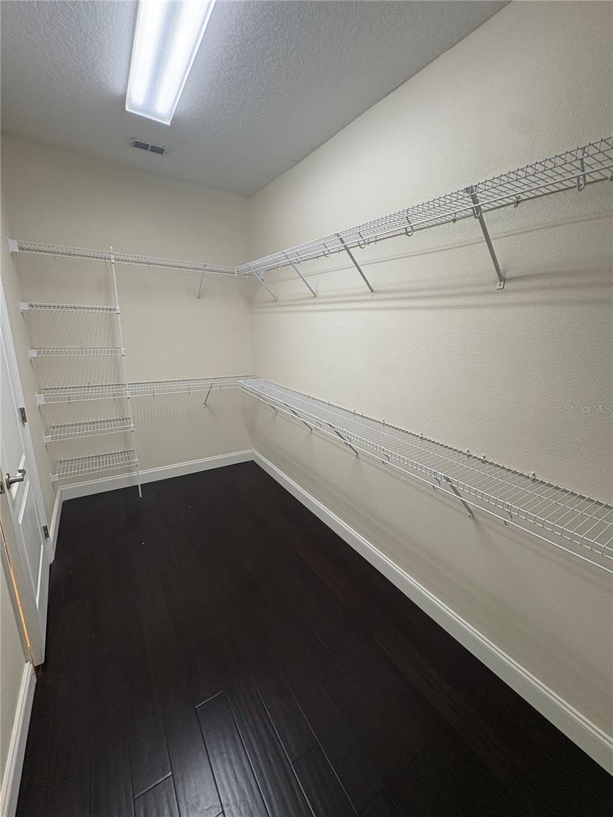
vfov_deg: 102.1
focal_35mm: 14
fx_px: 331
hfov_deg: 85.7
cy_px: 408
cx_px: 306
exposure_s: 1/60
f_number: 2.2
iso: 125
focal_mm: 2.22
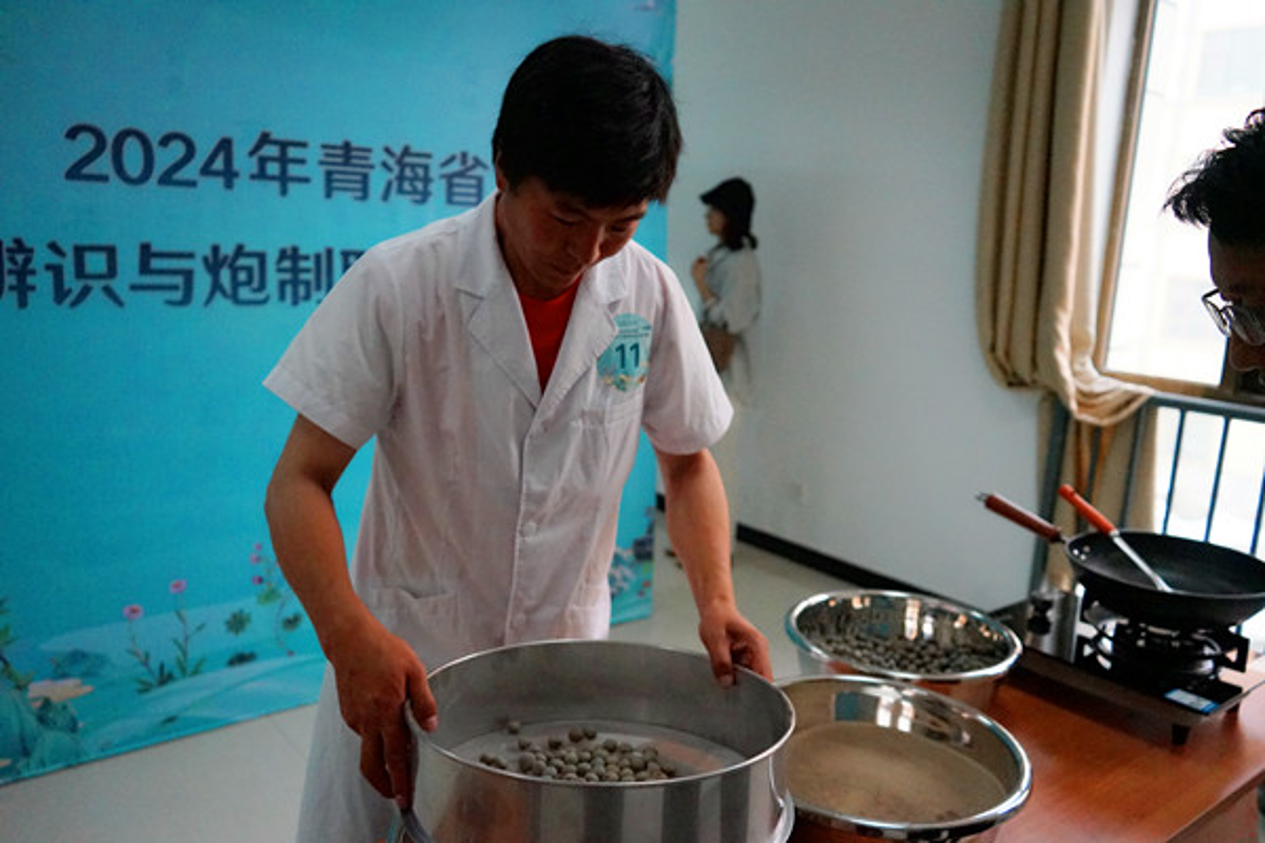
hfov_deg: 65.5
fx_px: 984
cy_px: 422
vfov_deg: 46.4
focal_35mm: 28
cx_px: 632
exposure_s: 1/2000
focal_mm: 28
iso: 6400
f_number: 3.5
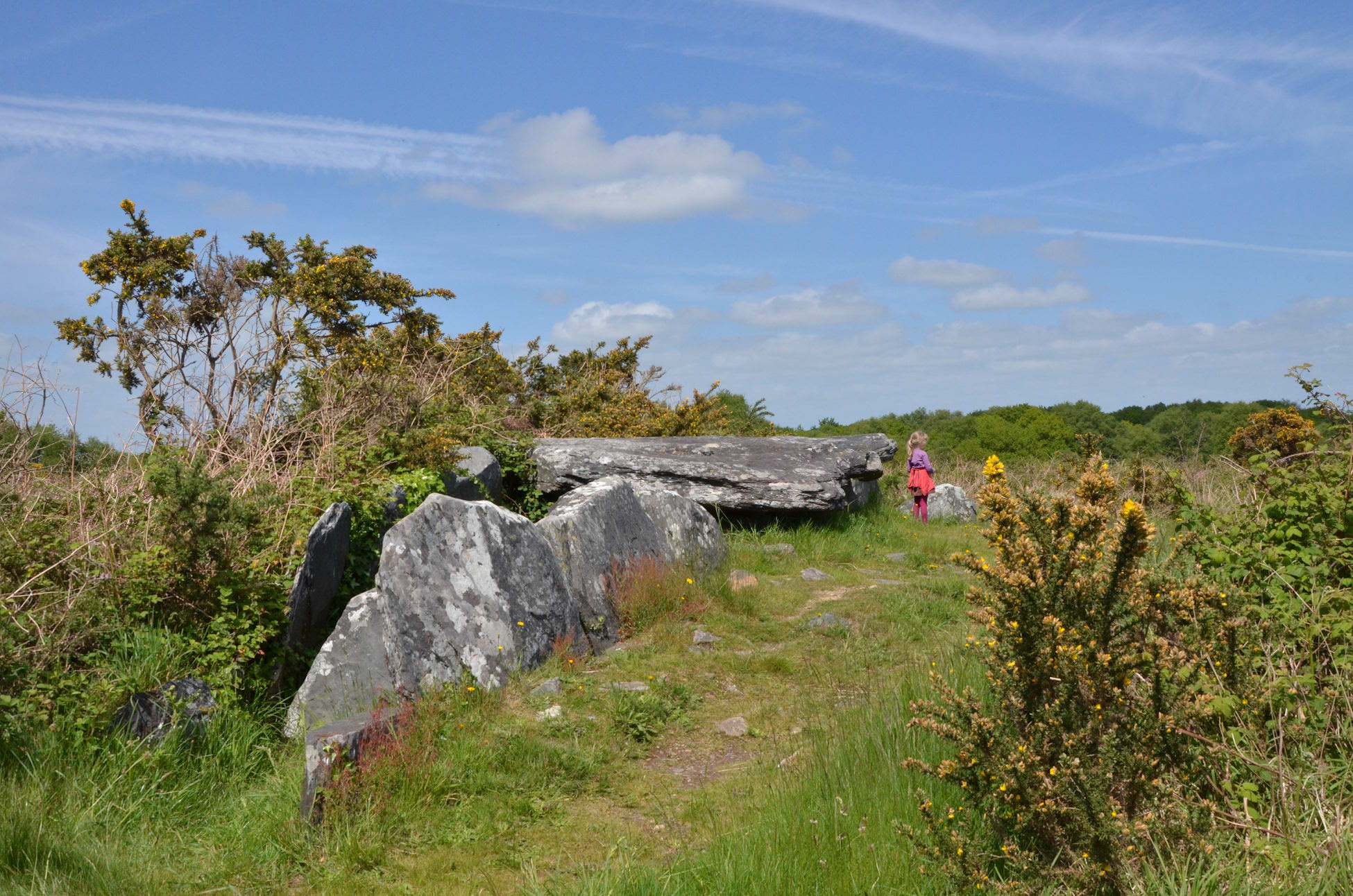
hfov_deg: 59.6
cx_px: 676
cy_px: 448
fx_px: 1182
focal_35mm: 32
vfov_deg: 41.5
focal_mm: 21
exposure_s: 1/1000
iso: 800
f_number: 16
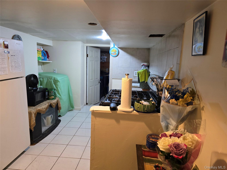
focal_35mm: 23
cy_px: 85
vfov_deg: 58.9
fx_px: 151
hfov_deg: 73.9
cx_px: 114
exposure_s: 1/60
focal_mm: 6.3
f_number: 1.7
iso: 640
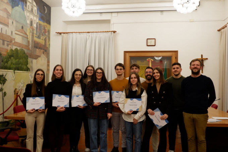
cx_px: 114
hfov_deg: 58.7
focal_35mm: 32
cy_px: 76
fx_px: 203
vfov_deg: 41.1
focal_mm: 21.5
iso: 400
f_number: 4.2
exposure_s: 1/30
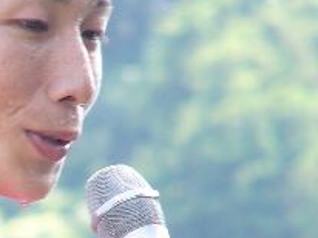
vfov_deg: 1.1
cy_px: 178
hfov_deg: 1.5
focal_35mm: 1345
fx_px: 12341
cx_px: -2
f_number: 2.8
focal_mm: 72
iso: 50
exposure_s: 1/30
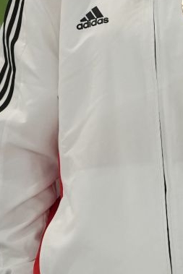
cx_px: 155
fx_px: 7229
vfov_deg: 2.2
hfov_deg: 1.5
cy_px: 135
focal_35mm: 949
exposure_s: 1/500
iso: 2000
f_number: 2.8
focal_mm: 200
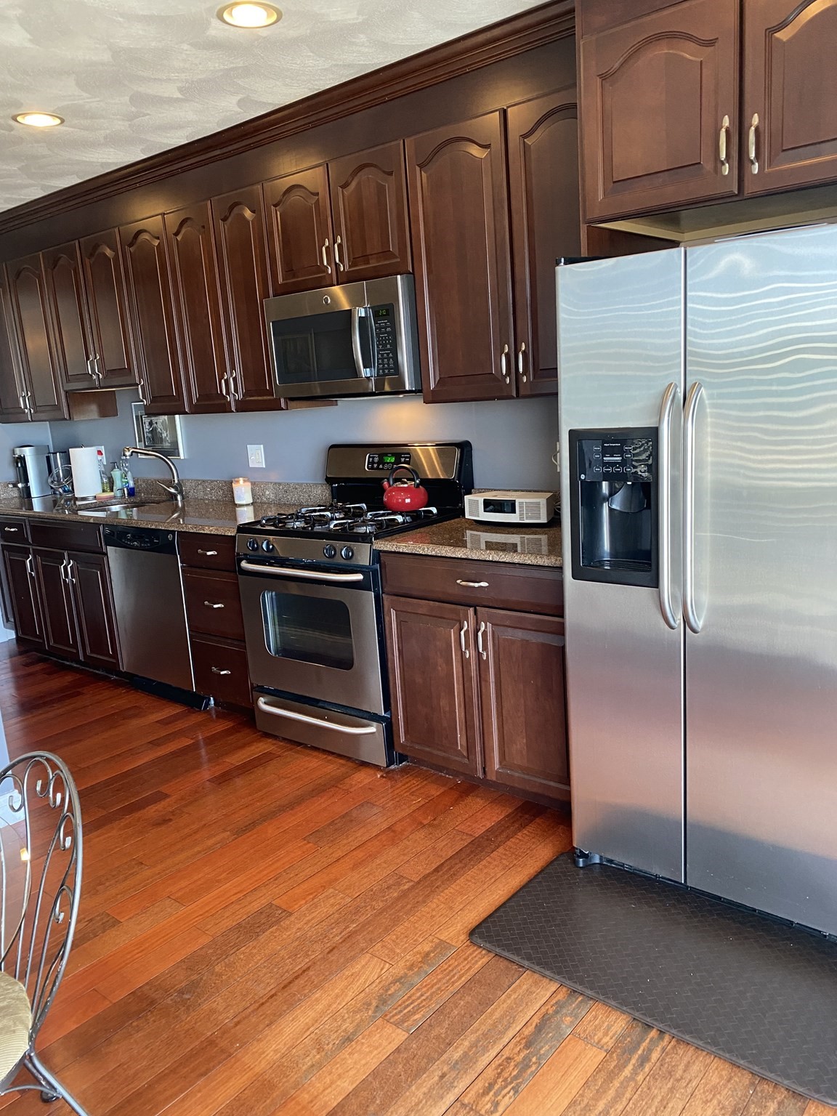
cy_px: 558
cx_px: 418
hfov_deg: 53.1
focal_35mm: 26
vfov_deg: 67.3
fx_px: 838
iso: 200
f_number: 1.8
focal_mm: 4.25
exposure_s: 1/60
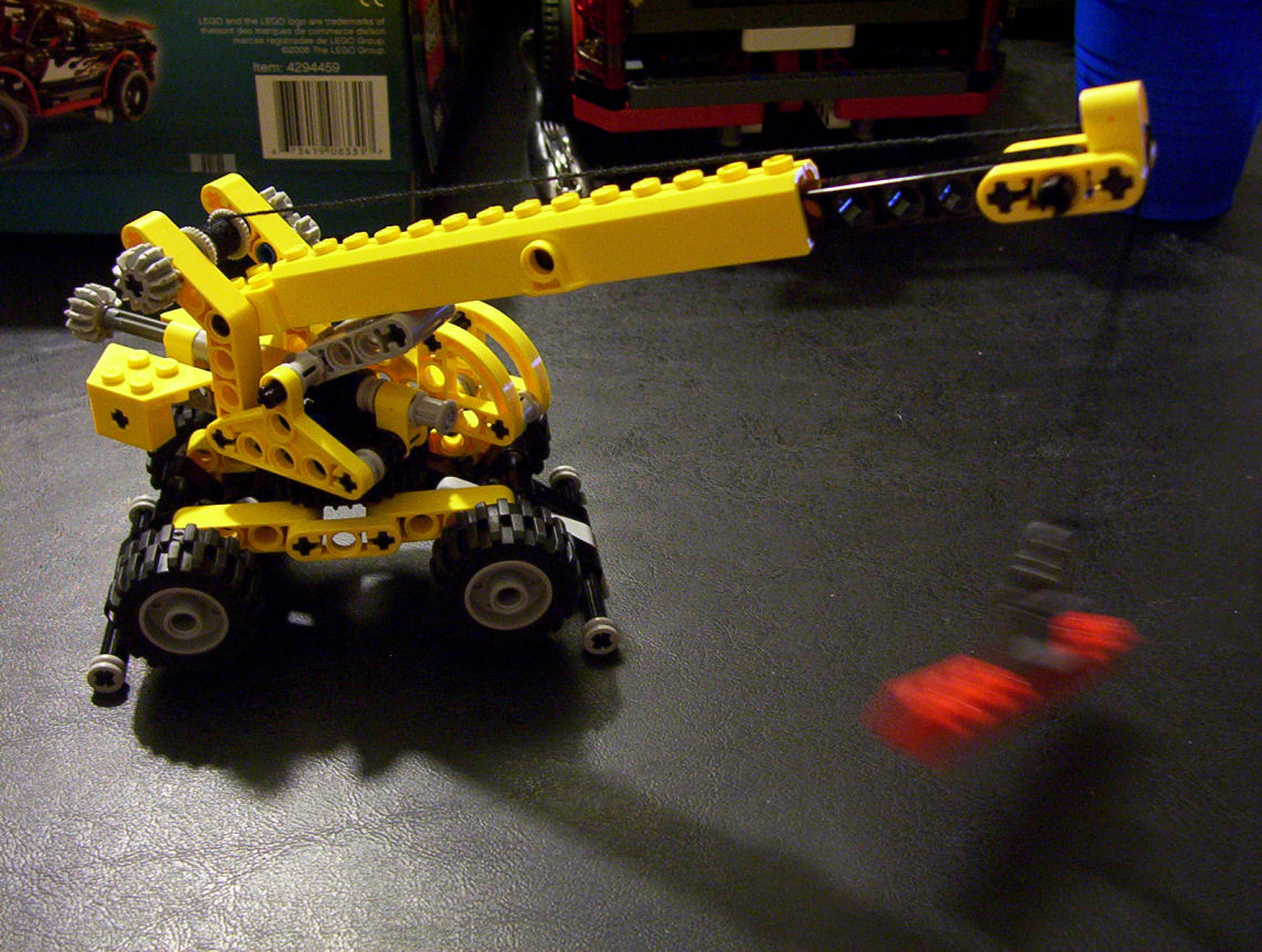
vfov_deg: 33.7
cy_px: 476
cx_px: 631
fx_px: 1571
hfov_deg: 43.8
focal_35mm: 43
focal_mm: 5.77
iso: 200
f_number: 2.73
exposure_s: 1/8
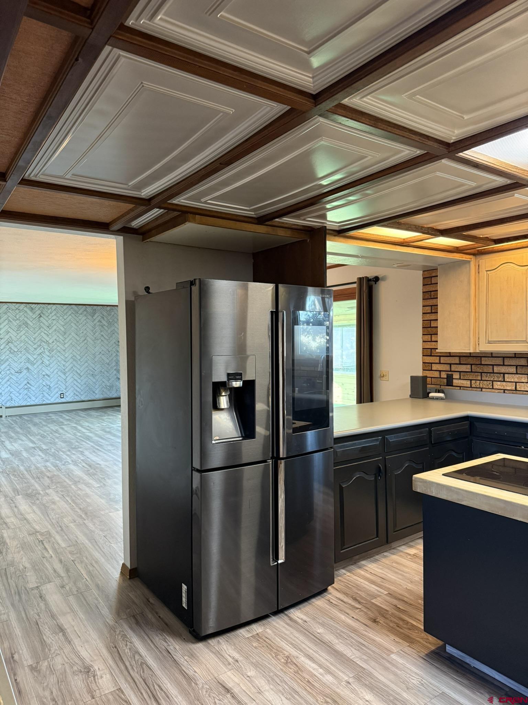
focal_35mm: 24
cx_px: 264
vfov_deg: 71.6
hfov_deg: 56.8
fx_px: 488
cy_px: 352
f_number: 1.78
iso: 400
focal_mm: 6.76
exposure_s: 1/60
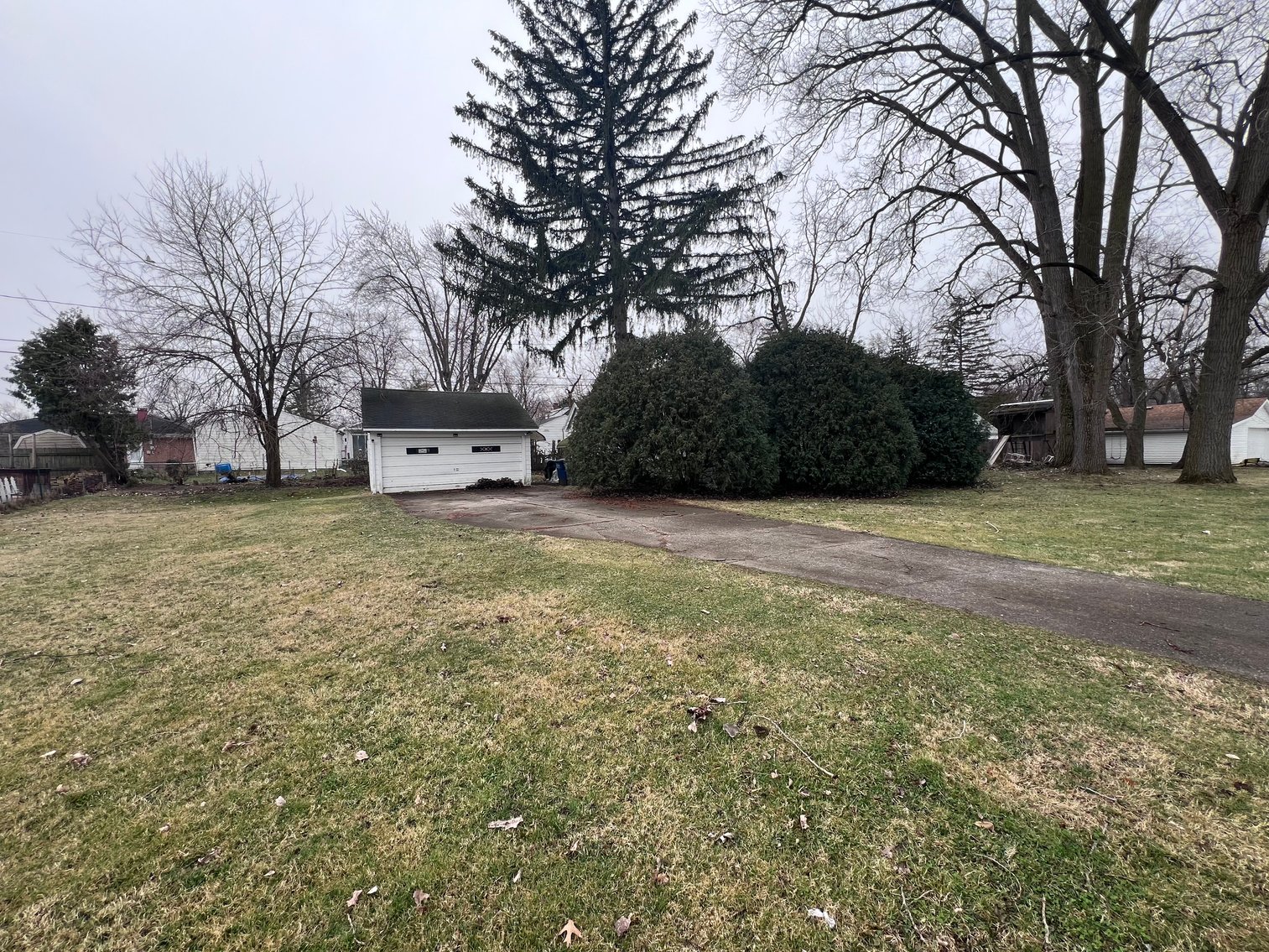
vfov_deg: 89.9
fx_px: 477
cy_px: 476
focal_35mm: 13
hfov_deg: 106.2
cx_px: 634
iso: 32
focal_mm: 1.57
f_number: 1.8
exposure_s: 1/239
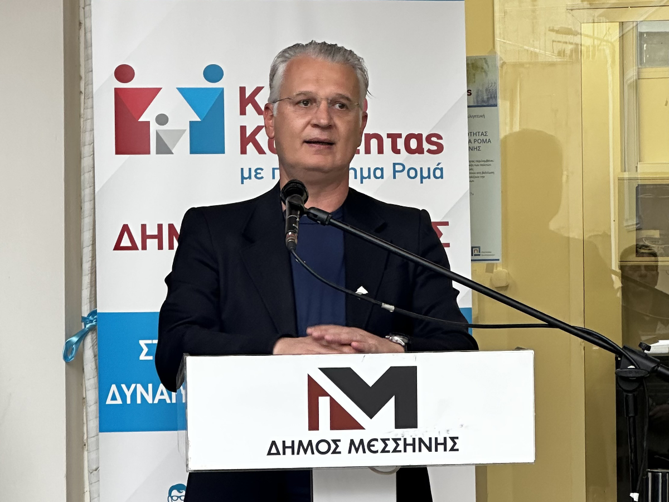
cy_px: 251
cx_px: 334
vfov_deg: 19.1
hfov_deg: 25.3
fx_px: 1488
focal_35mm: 77
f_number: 2.8
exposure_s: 1/99
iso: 80
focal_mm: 9
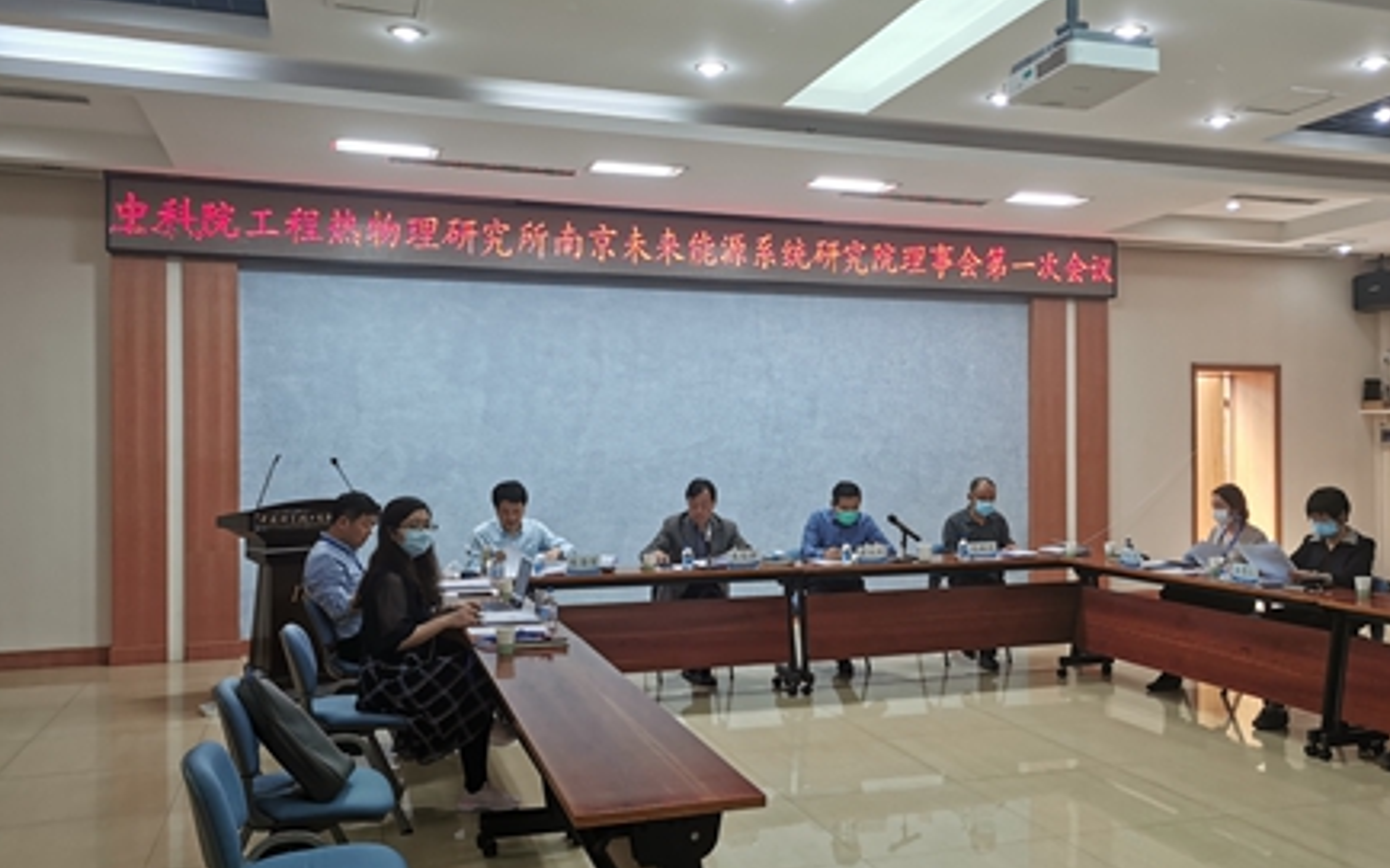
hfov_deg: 58.0
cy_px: 440
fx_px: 1250
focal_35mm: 33
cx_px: 785
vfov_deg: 38.3
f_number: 1.8
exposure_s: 1/99.9
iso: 64
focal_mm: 5.58
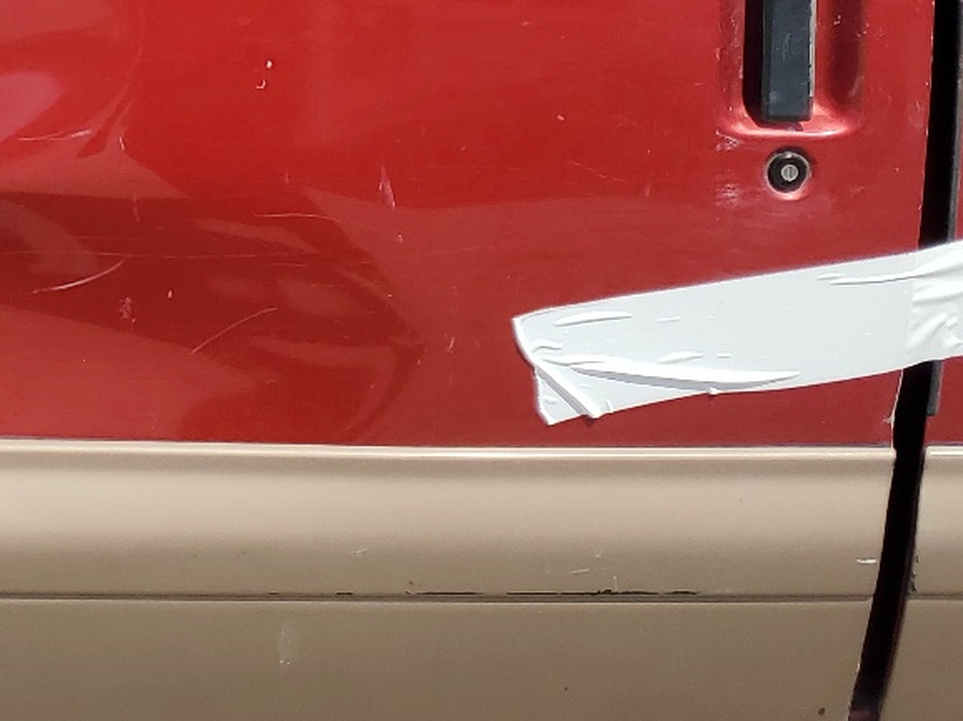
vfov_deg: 19.1
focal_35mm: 72
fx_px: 2002
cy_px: -186
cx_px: 75
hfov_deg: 26.1
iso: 50
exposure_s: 1/5000
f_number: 1.5
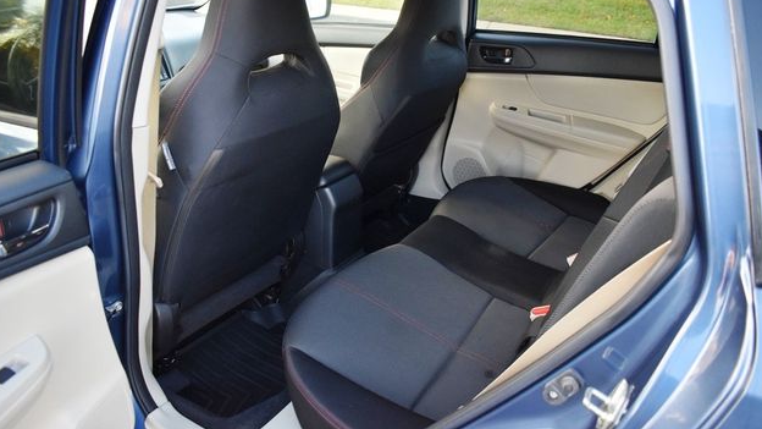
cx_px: 379
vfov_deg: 40.1
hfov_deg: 66.1
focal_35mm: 29
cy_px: 183
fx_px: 586
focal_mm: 18
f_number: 3.5
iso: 800
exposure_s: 1/125
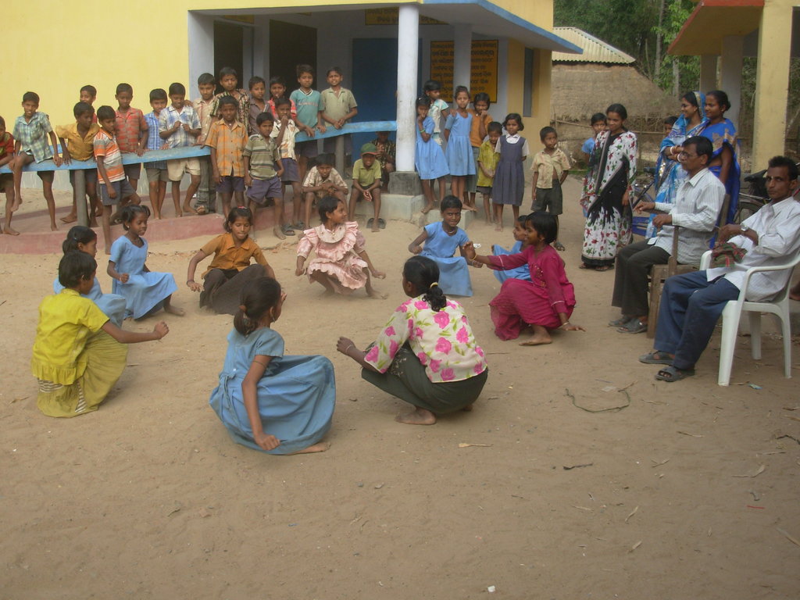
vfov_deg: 37.7
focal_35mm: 38
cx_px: 400
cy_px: 300
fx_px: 878
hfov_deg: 49.0
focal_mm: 6.3
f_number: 2.9
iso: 50
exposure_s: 1/322
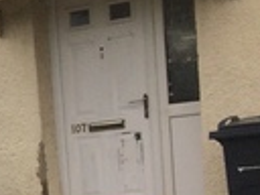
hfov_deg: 9.4
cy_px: 367
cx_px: -500
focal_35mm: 170
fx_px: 1277
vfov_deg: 8.4
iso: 32
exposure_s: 1/604
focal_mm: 4.15
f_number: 2.2
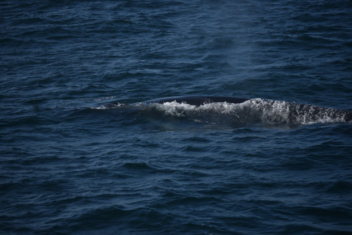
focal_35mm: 202
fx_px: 1980
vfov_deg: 6.8
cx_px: 176
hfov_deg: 10.2
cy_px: 118
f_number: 5
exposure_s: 1/4000
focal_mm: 135
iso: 200
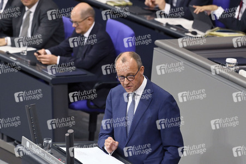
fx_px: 2117
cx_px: 123
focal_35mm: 310
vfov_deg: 4.4
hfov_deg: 6.7
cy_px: 82
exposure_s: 1/400
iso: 10000
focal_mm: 310
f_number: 5.6
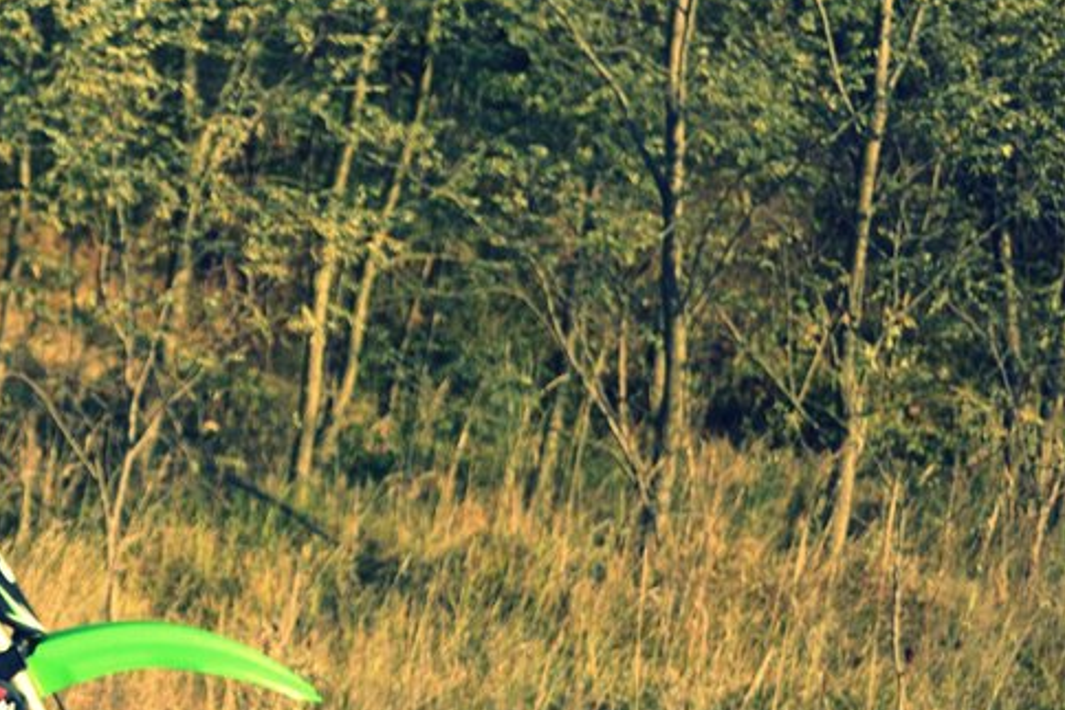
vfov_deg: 11.5
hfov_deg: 16.4
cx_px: -253
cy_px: 499
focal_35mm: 119
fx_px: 3521
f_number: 4.8
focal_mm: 32
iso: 400
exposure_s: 1/1000
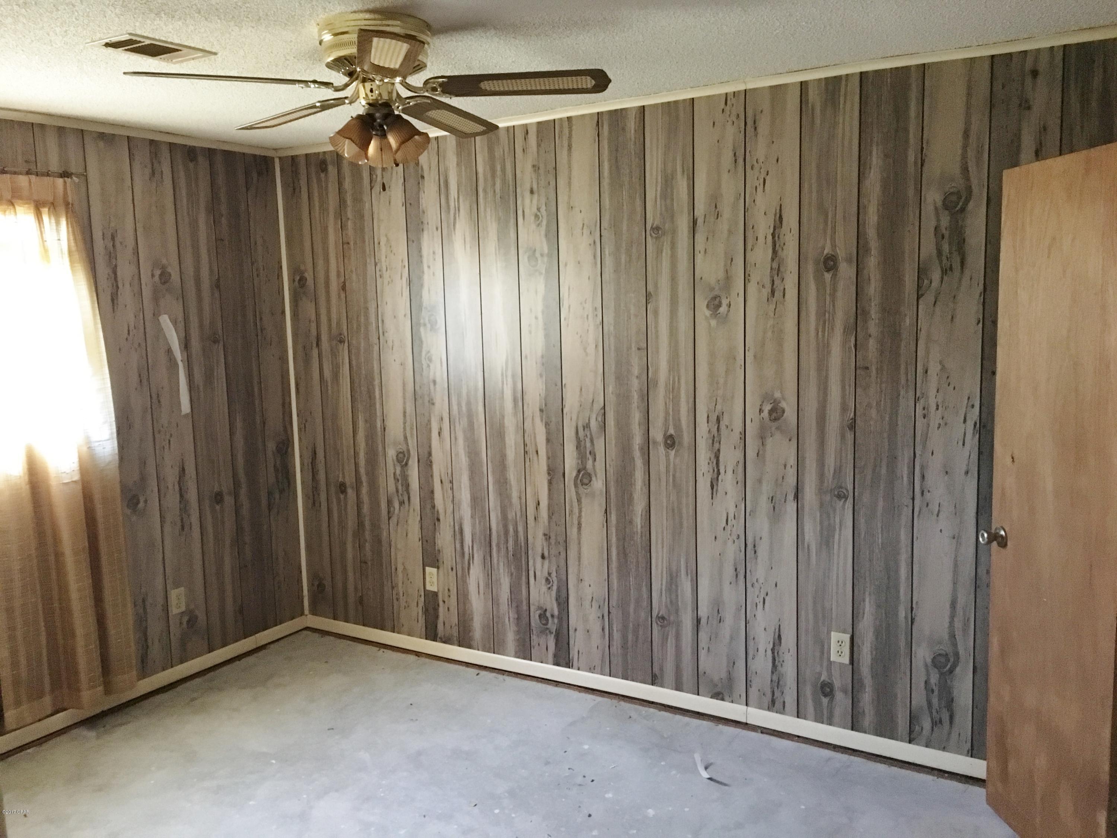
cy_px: 419
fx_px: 936
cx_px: 558
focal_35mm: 29
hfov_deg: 61.7
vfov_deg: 48.2
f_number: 2.2
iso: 320
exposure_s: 1/15
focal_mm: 4.15
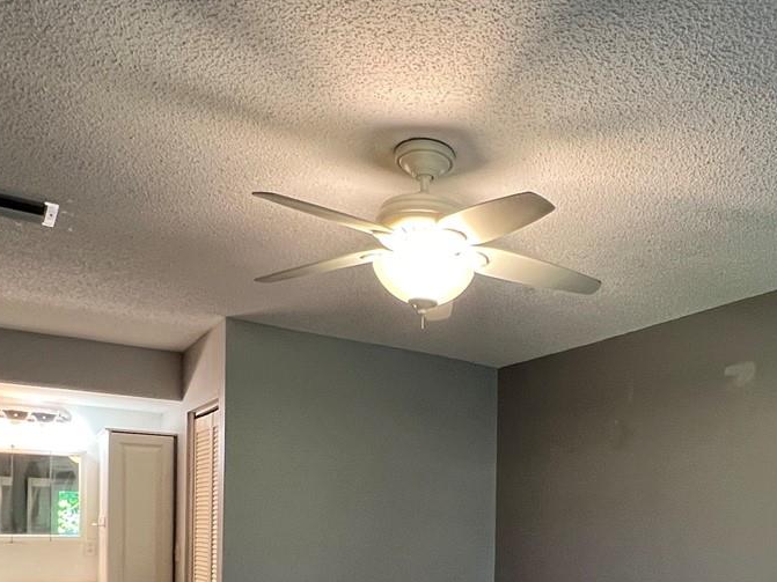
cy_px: 537
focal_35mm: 31
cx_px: 522
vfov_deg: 41.4
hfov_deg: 57.0
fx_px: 696
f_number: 1.8
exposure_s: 1/60
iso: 320
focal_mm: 1.57
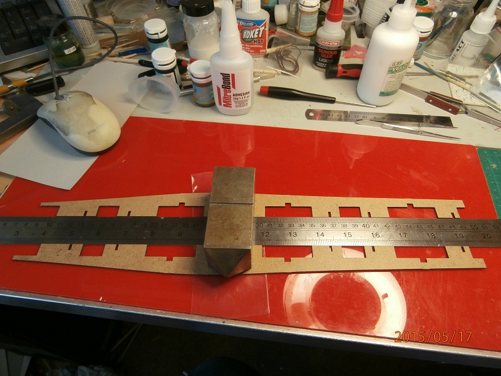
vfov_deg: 56.8
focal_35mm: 24
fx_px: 347
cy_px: 188
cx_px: 250
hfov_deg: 71.6
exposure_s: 1/30
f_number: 3
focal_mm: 4.2
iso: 125
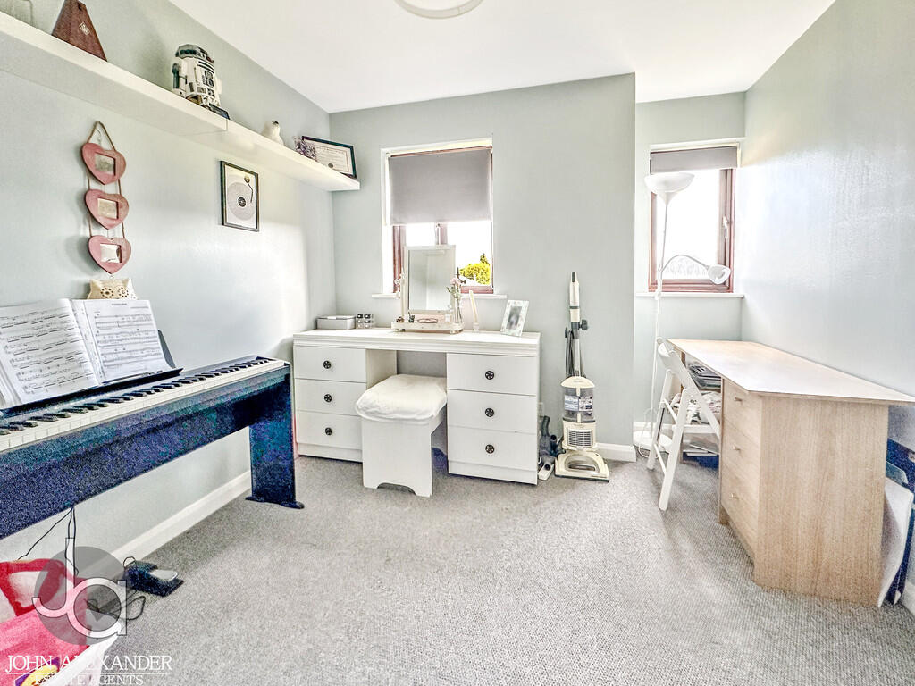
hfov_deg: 102.1
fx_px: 370
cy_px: 343
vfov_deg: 85.7
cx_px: 458
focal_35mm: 14
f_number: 2.2
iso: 250
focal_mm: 2.22
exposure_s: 1/99
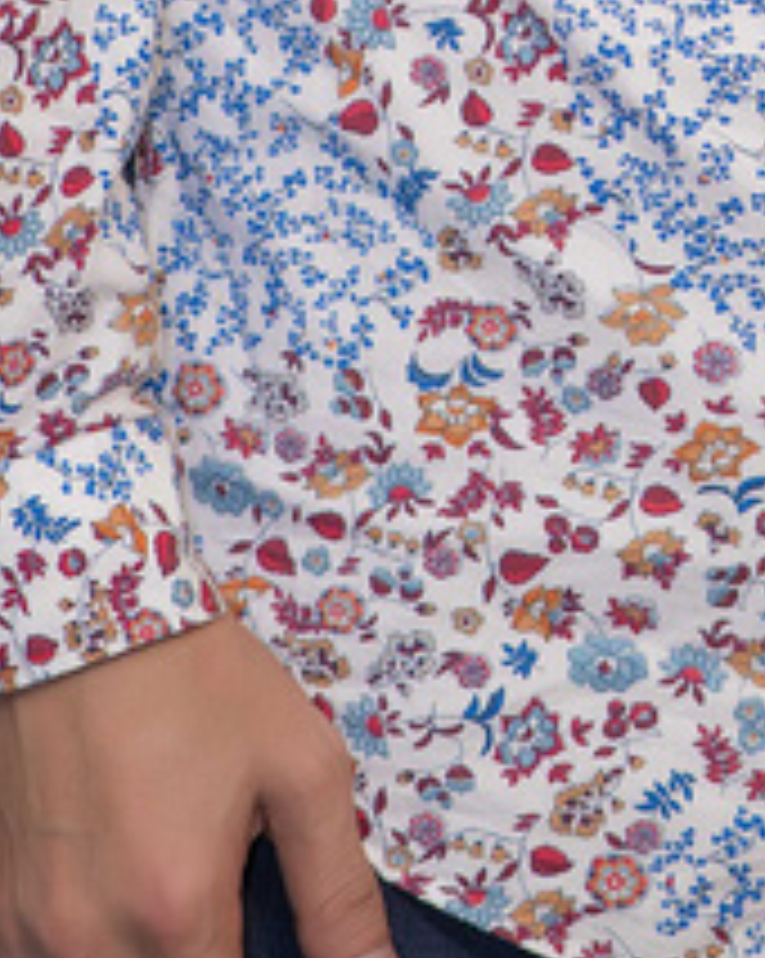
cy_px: -886
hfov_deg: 3.4
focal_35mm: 458
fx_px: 12981
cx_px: 1152
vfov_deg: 4.2
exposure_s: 1/200
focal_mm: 105
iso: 250
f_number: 2.8
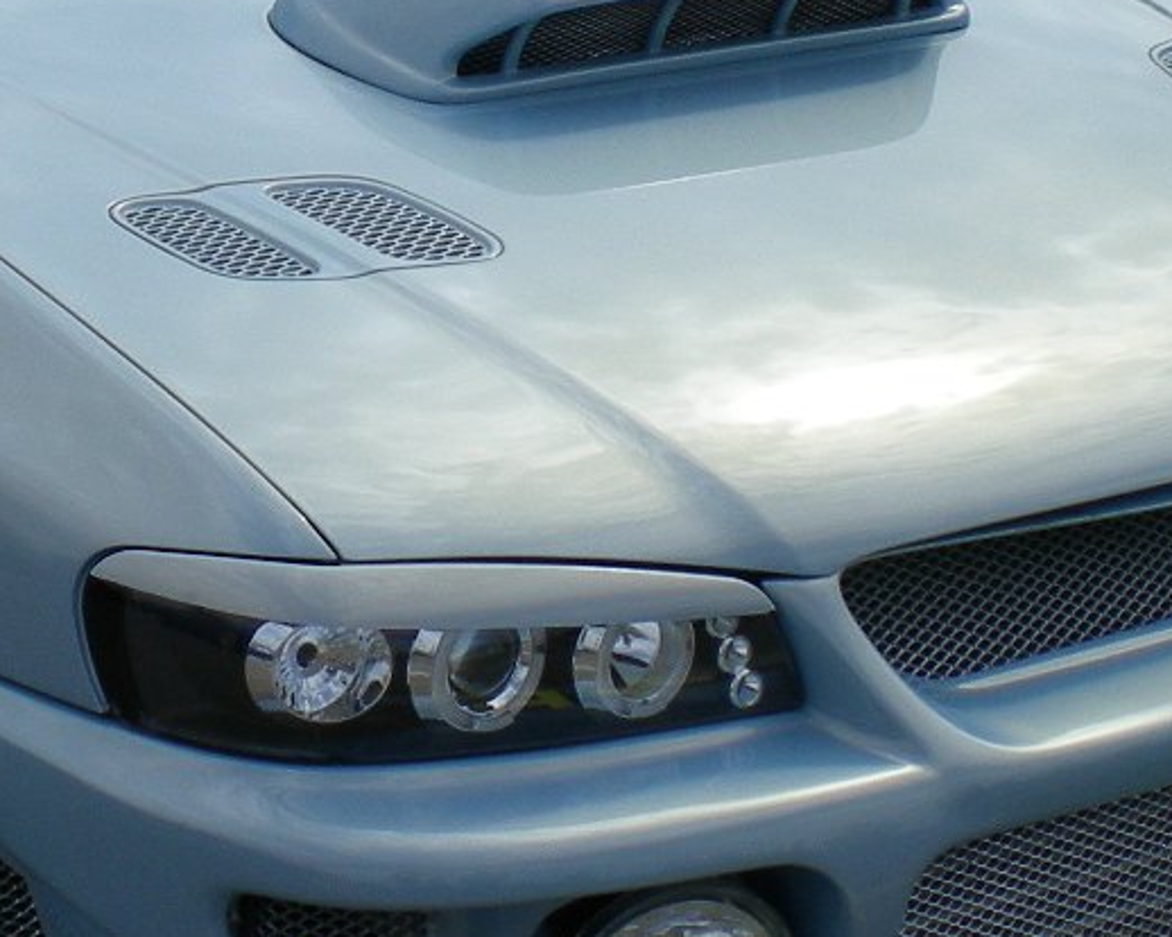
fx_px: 3814
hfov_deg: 17.4
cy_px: 167
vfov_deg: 13.9
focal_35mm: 110
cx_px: 287
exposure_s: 1/583
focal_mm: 6.3
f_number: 4.6
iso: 50
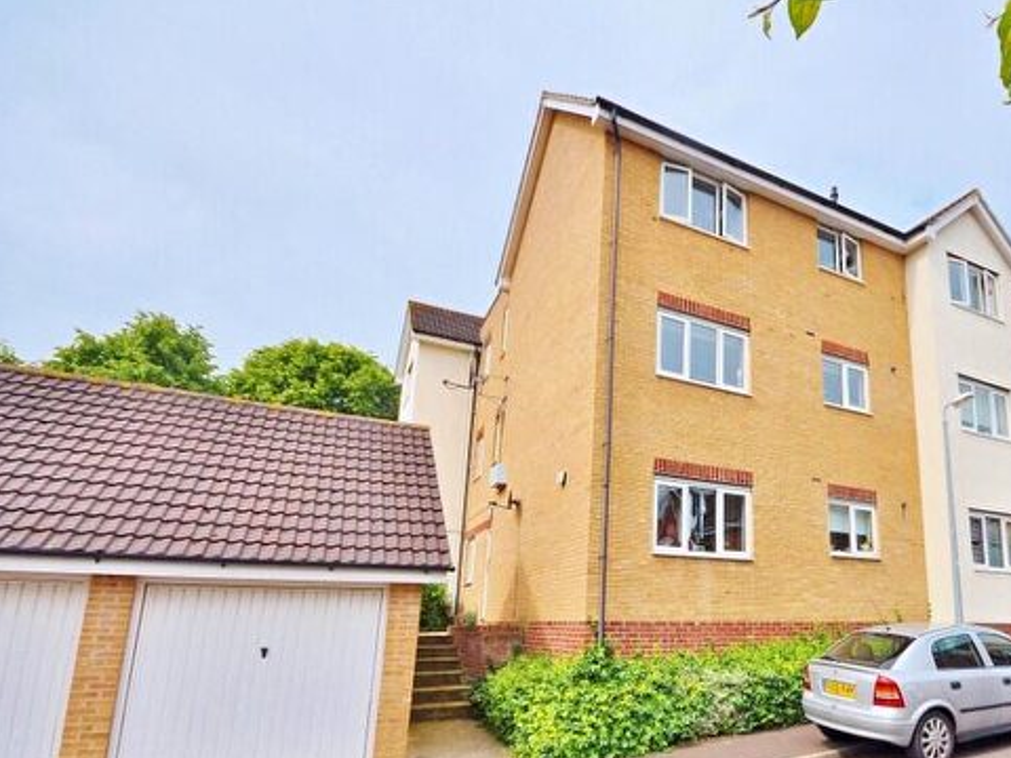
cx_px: 718
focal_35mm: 21
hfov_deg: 75.0
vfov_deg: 62.4
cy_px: 481
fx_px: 613
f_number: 8
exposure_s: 1/640
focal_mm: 10
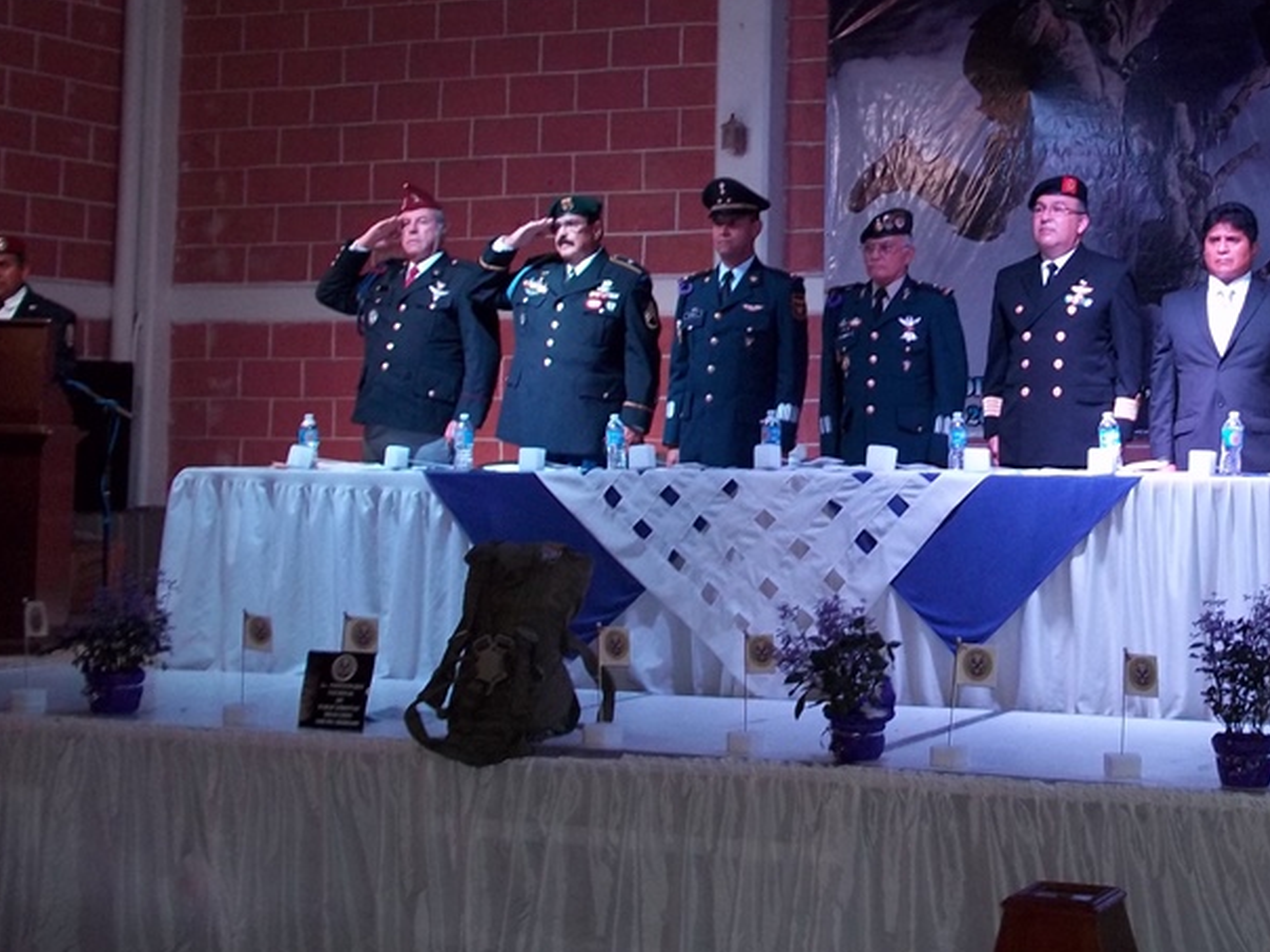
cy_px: 242
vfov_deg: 23.8
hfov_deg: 31.1
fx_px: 2238
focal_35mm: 61
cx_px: 948
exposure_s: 1/30
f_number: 3.1
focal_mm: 6.5
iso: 160
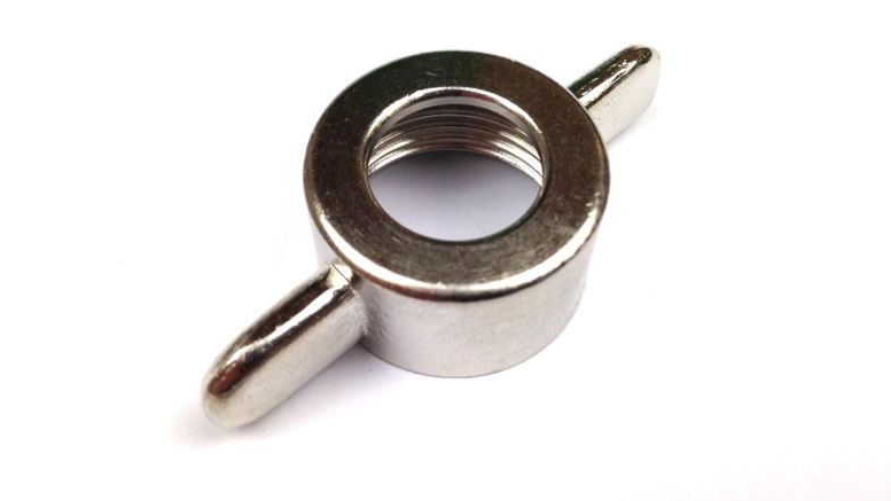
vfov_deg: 31.9
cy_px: 211
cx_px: 437
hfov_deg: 54.0
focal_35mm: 37
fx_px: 874
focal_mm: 4.12
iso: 50
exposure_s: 1/125
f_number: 2.4
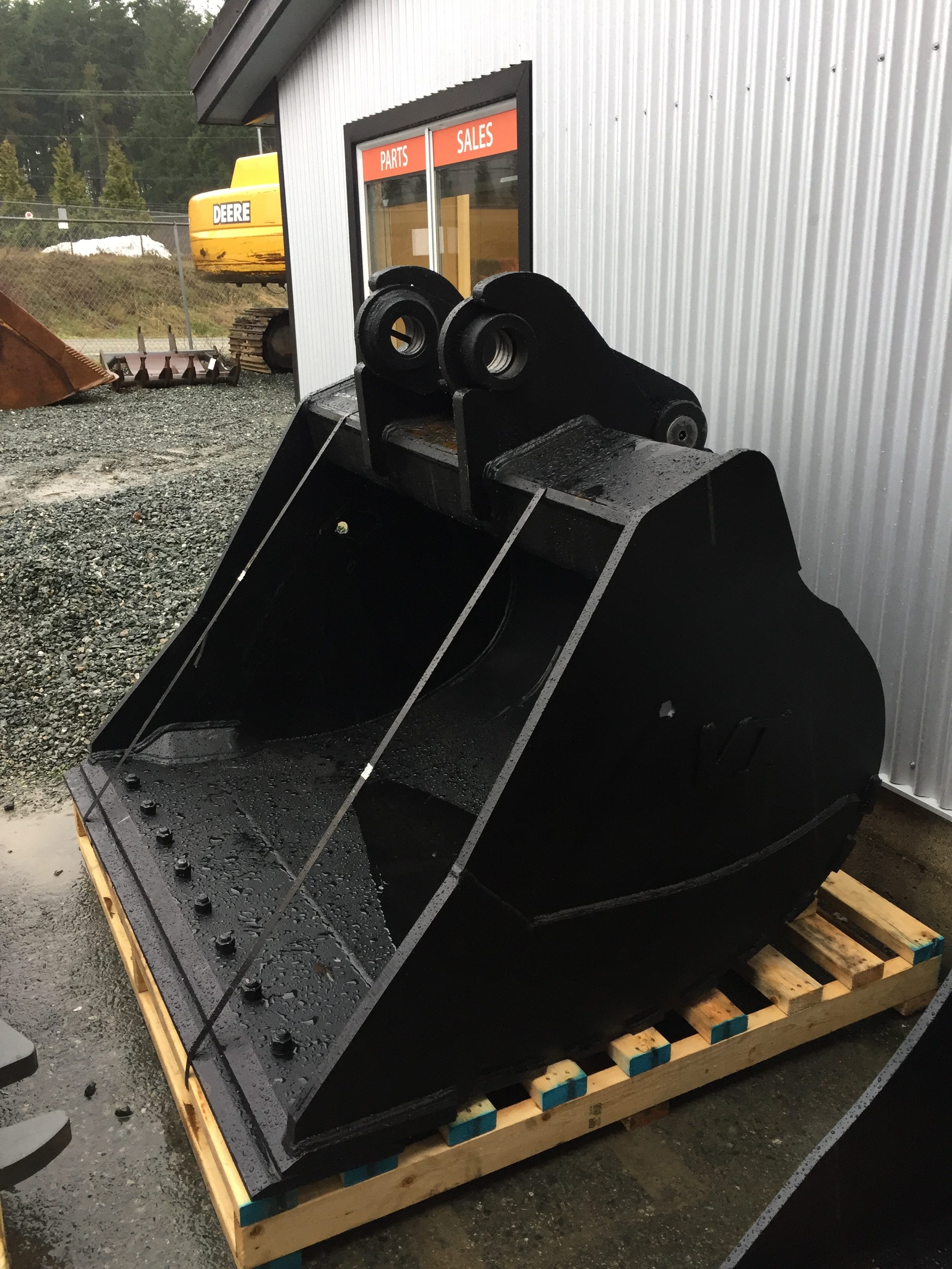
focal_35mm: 29
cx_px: 476
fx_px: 1063
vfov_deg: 61.7
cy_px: 634
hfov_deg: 48.2
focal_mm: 4.15
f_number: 2.2
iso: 80
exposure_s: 1/30
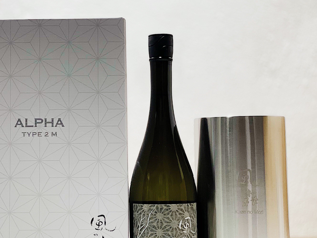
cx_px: 122
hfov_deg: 24.7
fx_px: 723
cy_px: 111
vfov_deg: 18.7
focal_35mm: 79
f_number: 2
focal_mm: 6
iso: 125
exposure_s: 1/100
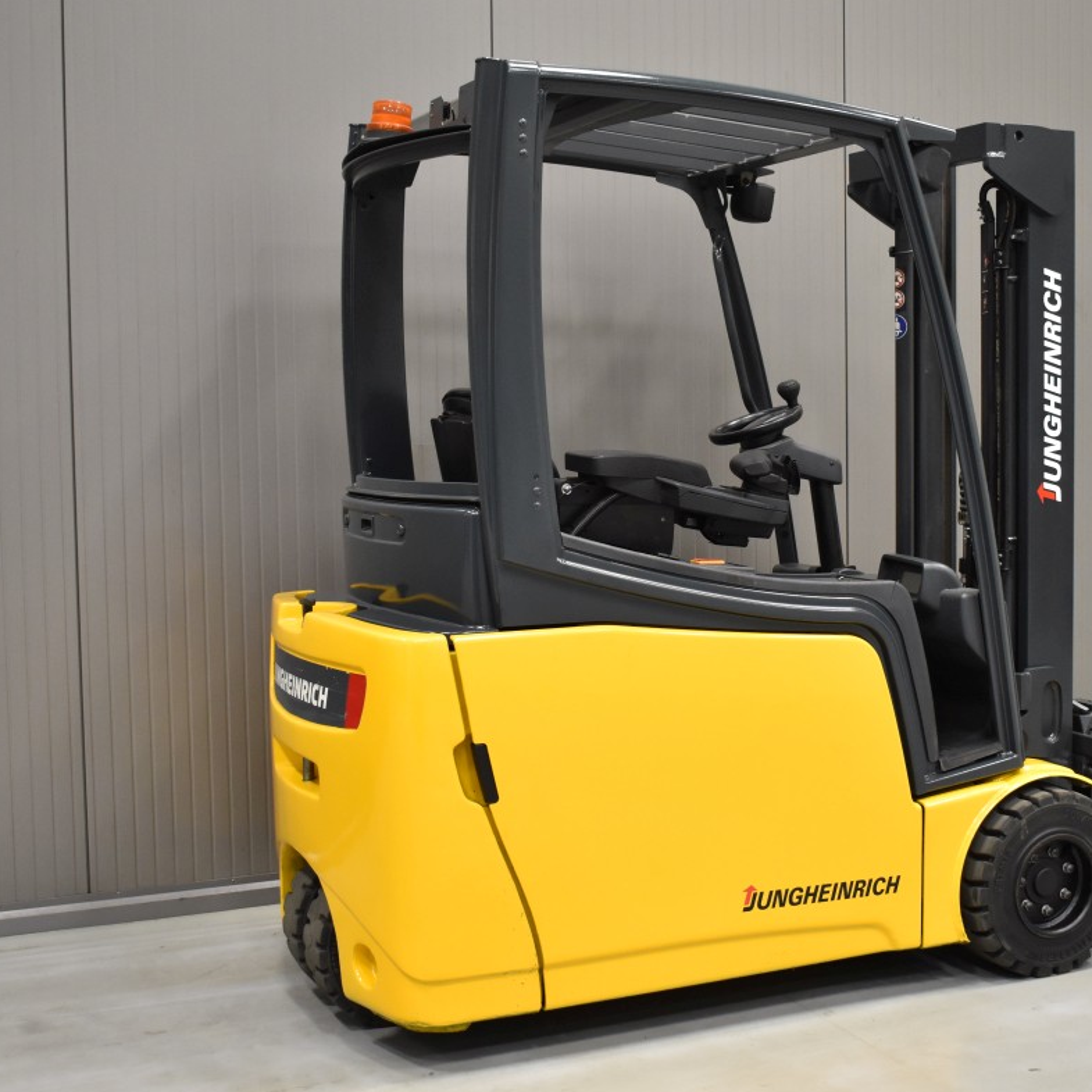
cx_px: 684
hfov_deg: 34.7
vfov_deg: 34.9
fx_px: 1736
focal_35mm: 49
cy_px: 546
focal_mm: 25
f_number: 4.5
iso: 1600
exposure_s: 1/60
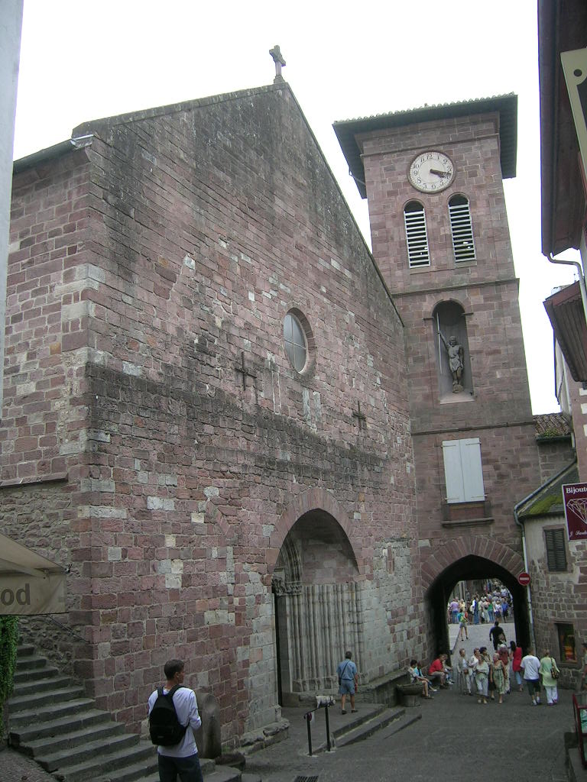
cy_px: 391
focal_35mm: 35
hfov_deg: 40.7
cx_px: 294
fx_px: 791
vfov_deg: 52.6
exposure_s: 1/67.3
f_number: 2.8
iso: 50
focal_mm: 5.4
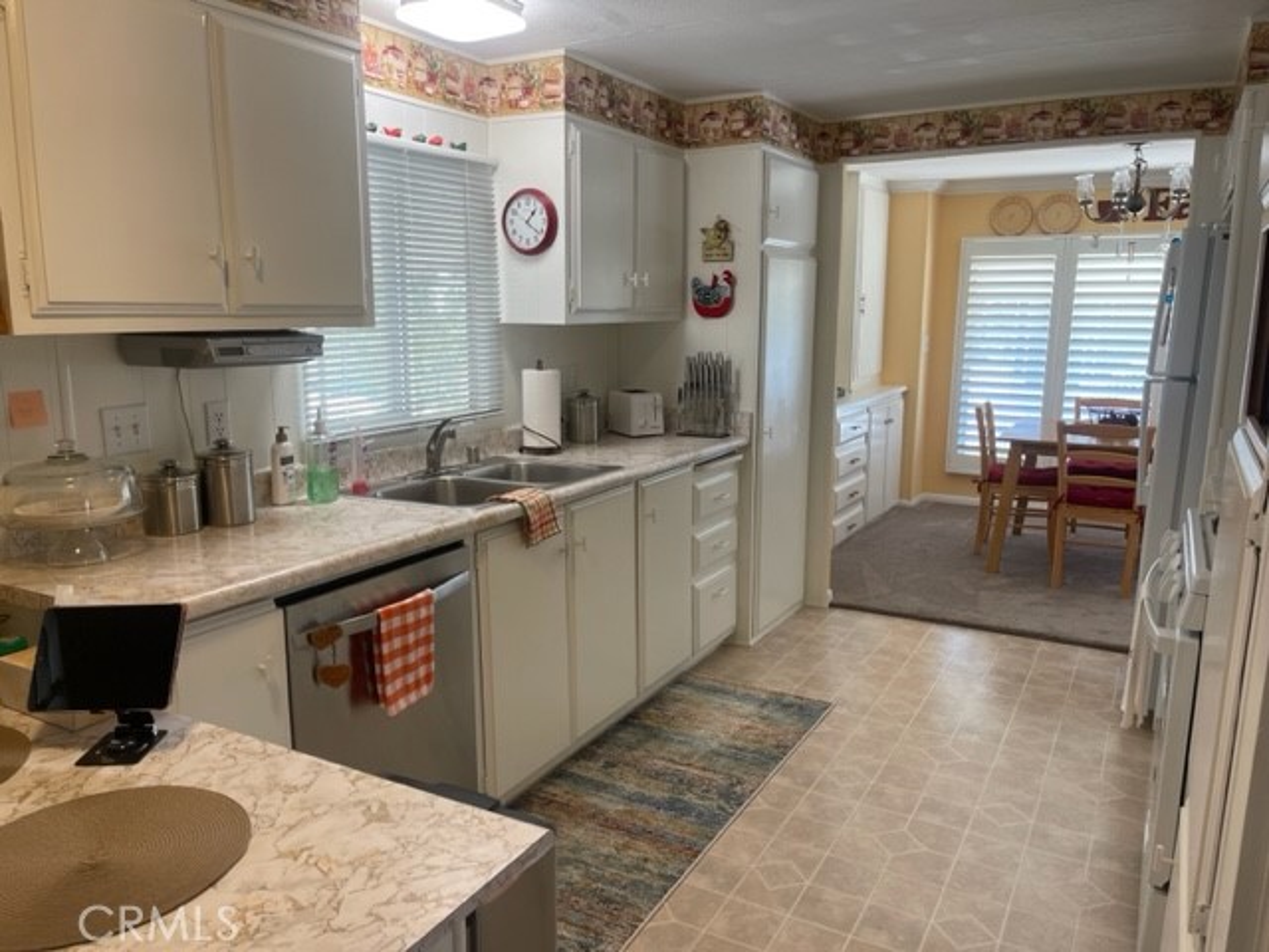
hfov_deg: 67.3
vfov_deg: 53.1
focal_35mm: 26
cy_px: 476
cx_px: 634
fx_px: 953
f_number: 1.6
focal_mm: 5.1
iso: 80
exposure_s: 1/60
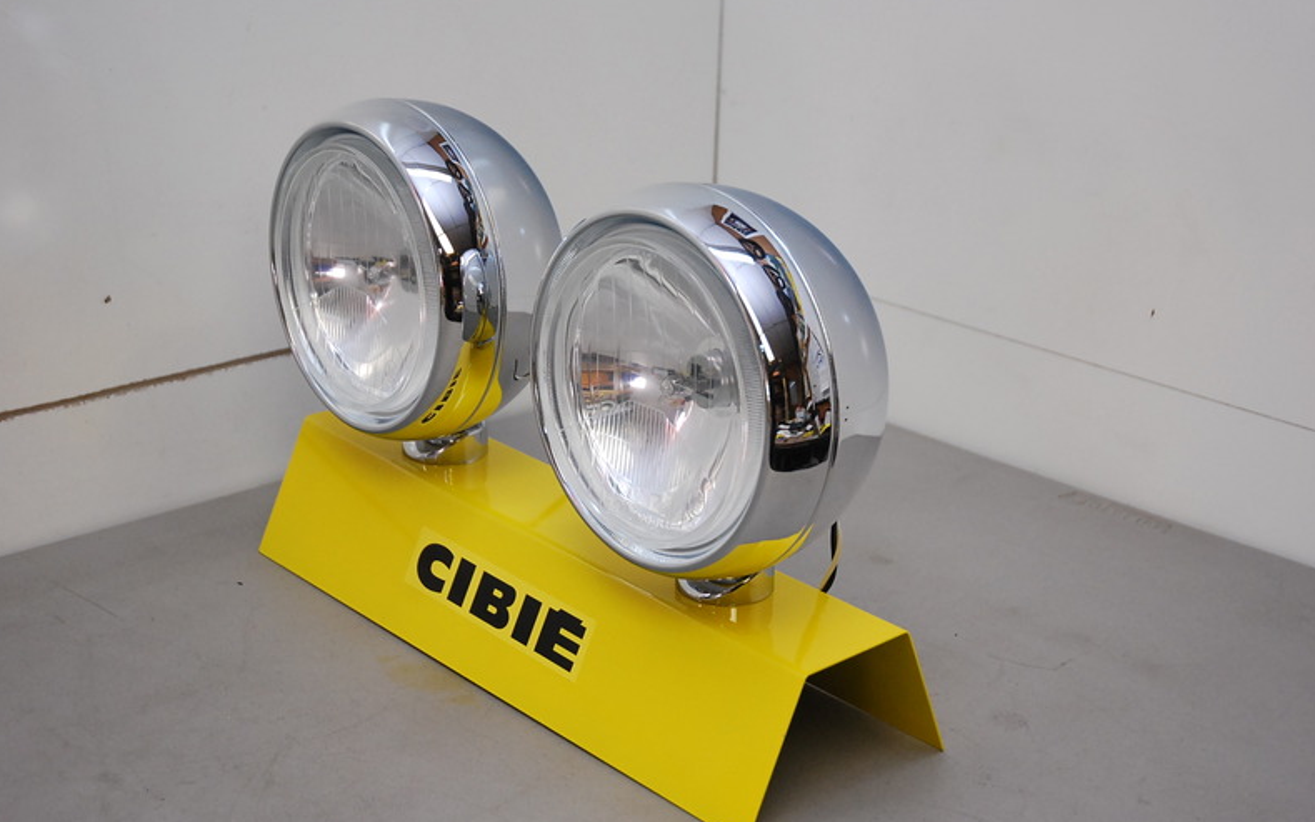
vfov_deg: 22.0
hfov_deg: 34.5
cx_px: 658
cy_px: 435
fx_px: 2114
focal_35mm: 59
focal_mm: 38
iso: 800
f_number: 4.2
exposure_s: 1/80
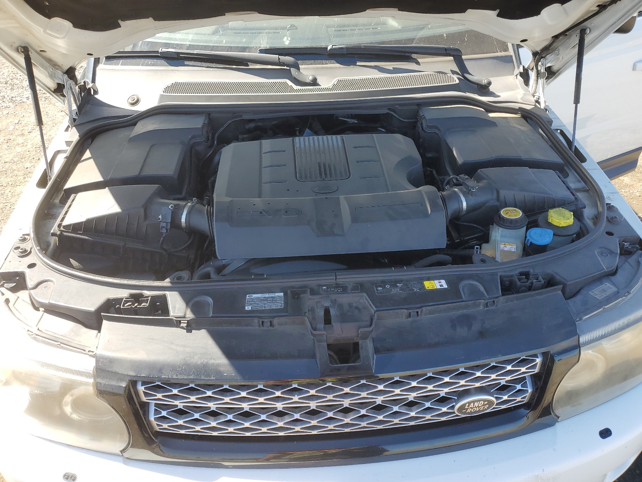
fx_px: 482
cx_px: 321
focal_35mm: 26
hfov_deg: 67.3
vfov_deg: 53.1
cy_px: 241
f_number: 1.5
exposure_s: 1/556
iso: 50
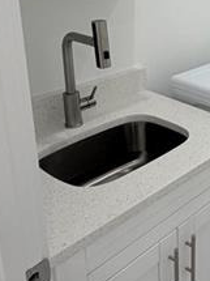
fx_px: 405
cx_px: 314
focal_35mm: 50
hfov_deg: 23.4
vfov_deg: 36.6
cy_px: 48
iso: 125
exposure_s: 1/120
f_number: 2.2
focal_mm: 2.22
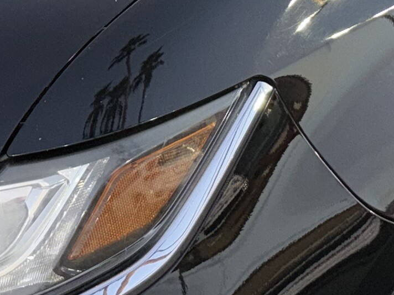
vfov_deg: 10.8
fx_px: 1548
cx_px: 190
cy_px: 26
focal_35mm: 136
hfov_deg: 14.5
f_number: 1.78
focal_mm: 6.76
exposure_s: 1/35
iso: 80
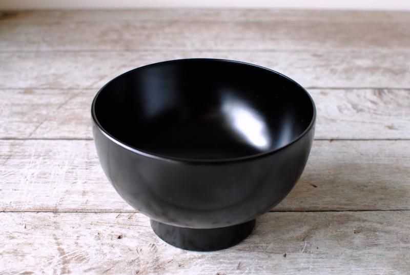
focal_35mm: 52
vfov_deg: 25.8
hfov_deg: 37.8
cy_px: 138
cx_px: 205
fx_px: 599
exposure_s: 1/8
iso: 200
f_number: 5
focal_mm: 35
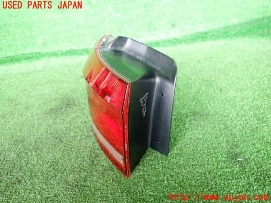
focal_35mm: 25
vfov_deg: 54.9
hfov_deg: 69.4
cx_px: 136
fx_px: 196
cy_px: 102
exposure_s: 1/30
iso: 320
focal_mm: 4.5
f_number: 2
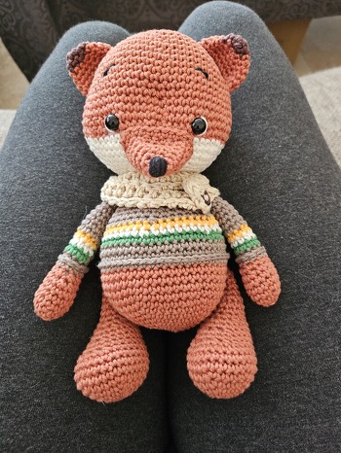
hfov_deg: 56.9
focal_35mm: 24
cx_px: 170
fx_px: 315
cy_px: 226
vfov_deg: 71.6
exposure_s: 1/100
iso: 800
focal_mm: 5
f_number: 1.8
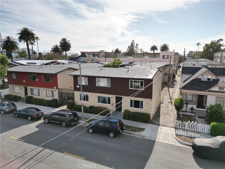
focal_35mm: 24
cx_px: 112
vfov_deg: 56.8
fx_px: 156
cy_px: 84
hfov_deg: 71.6
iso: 100
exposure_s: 1/90
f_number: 1.7
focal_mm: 6.72
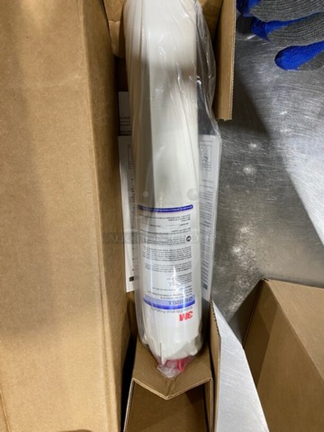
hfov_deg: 53.1
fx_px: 324
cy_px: 216
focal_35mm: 26
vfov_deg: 67.3
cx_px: 162
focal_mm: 4.25
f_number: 1.8
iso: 160
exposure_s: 1/60
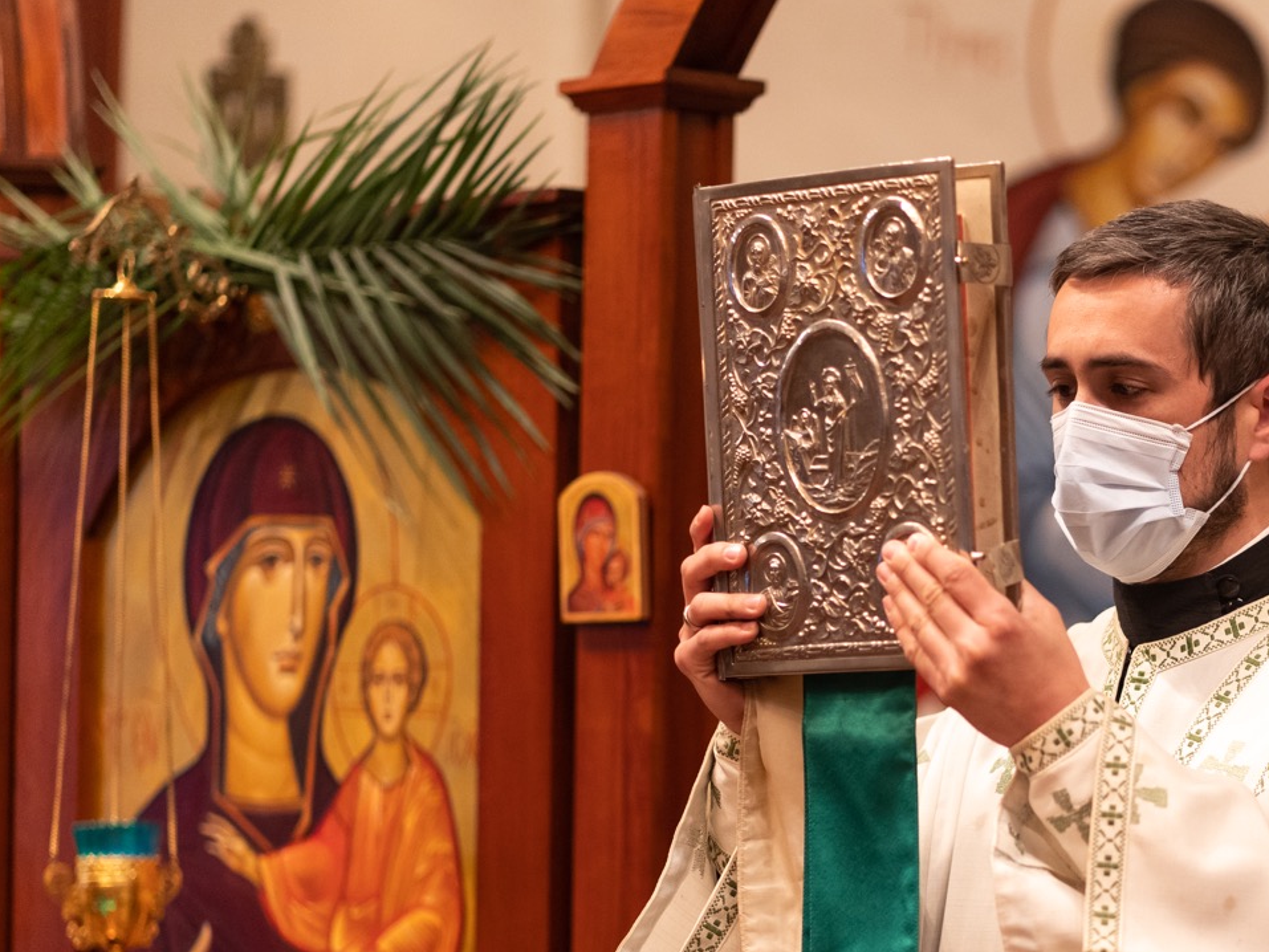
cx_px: 1016
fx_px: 6013
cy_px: 761
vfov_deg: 9.0
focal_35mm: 164
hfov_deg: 12.0
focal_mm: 85
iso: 1250
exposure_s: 1/100
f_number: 1.8
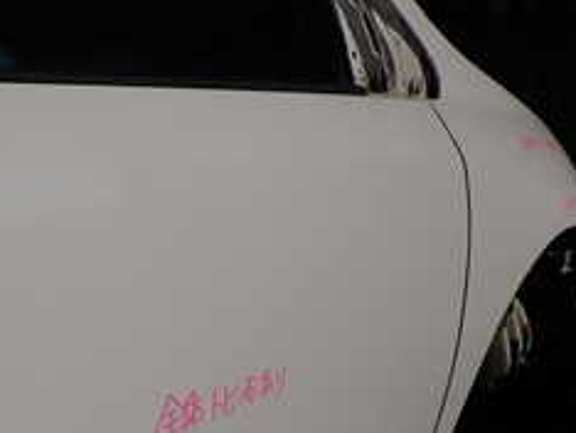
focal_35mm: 64
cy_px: 546
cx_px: 25
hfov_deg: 28.7
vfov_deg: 21.1
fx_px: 1066
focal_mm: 4.5
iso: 100
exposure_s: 1/1250
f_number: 8
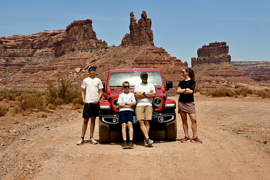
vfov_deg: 53.1
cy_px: 90
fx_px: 180
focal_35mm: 24
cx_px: 135
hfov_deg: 73.7
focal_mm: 24
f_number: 8
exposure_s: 1/250
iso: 100
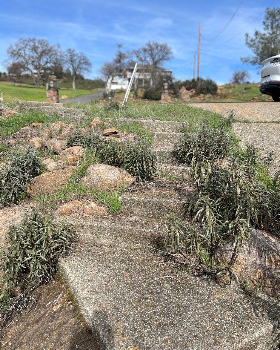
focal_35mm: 28
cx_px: 142
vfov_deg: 62.2
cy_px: 187
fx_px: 290
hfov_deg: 51.5
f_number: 1.5
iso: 50
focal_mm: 5.7
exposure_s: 1/2841
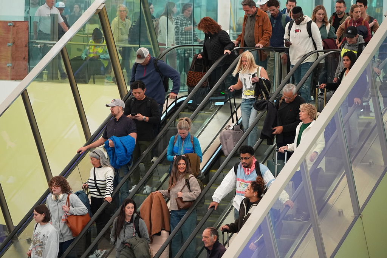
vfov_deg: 7.9
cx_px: 194
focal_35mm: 173
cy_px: 129
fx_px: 1860
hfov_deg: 11.9
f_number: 5
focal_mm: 173
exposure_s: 1/500
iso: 2000
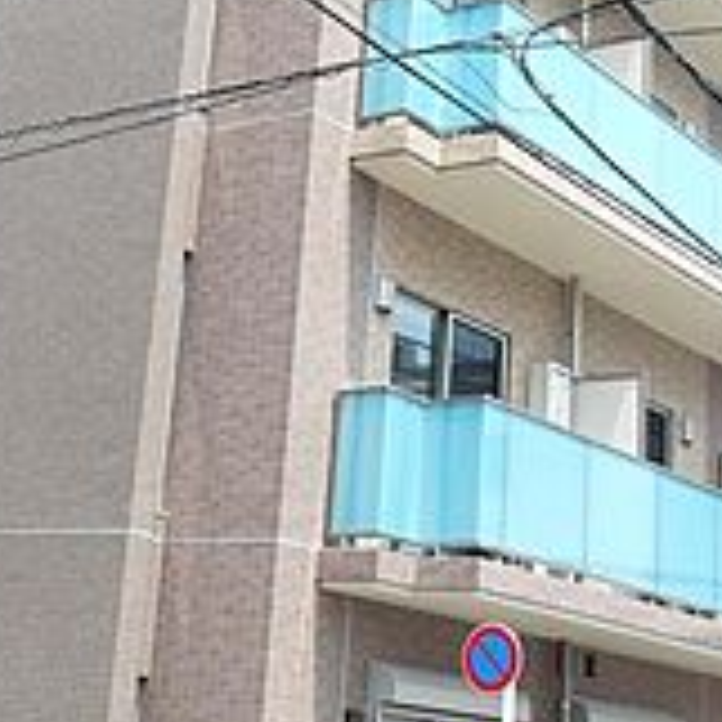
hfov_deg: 23.3
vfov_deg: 22.8
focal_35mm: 74
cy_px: 76
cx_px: 309
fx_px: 1746
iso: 100
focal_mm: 4.6
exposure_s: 1/200
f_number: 4.5
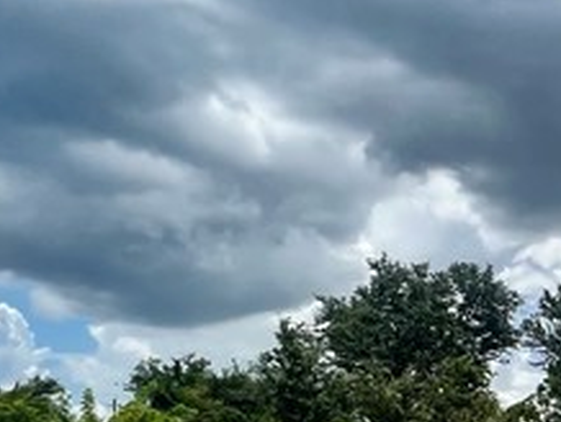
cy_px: 512
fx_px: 990
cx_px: 965
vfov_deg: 22.2
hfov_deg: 22.1
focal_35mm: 61
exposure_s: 1/3040
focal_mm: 1.57
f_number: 1.8
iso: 32
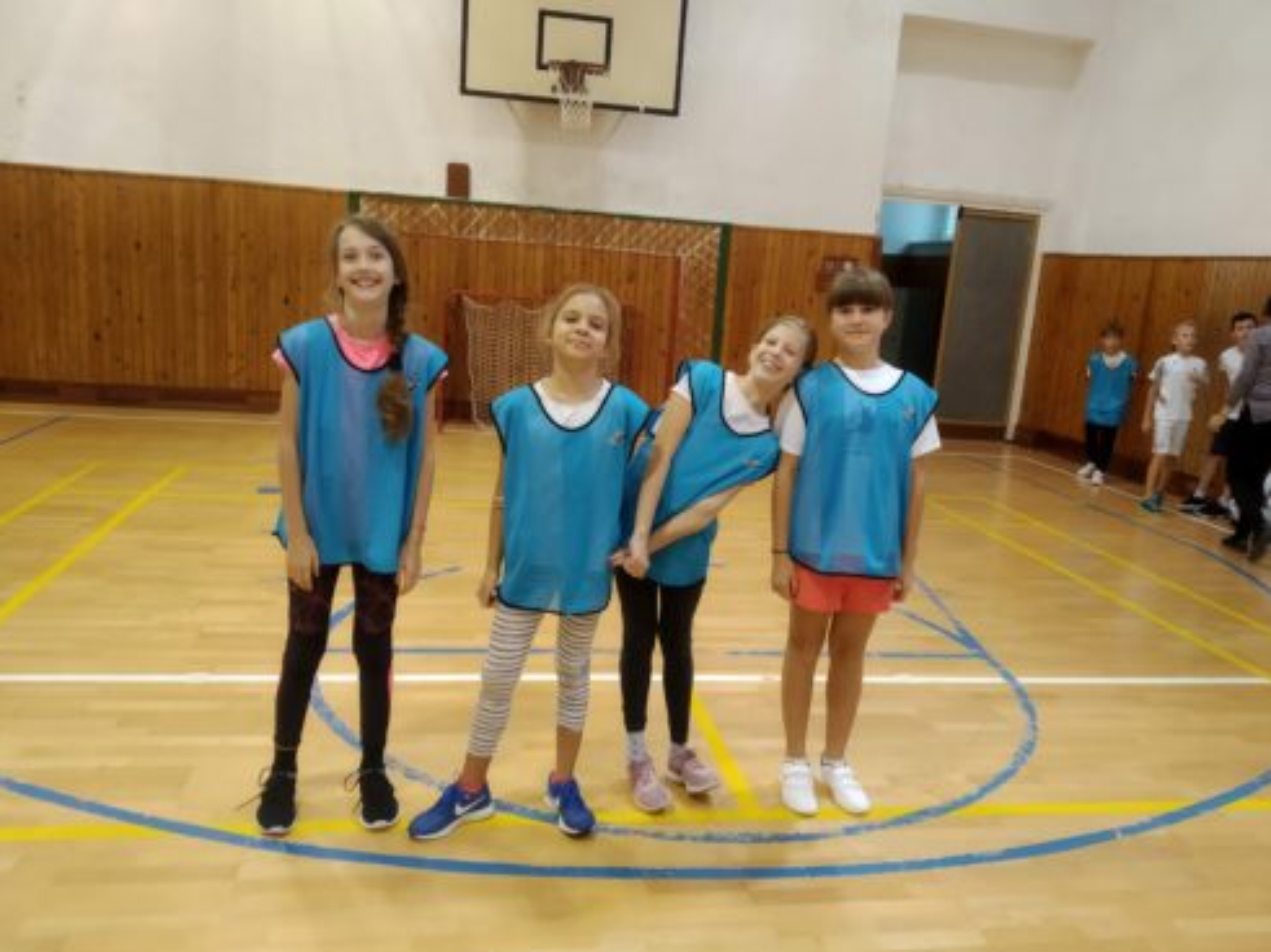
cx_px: 652
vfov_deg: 51.3
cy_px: 492
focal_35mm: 27
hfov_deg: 65.3
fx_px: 991
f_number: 2.2
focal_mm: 3.82
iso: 160
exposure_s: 1/33
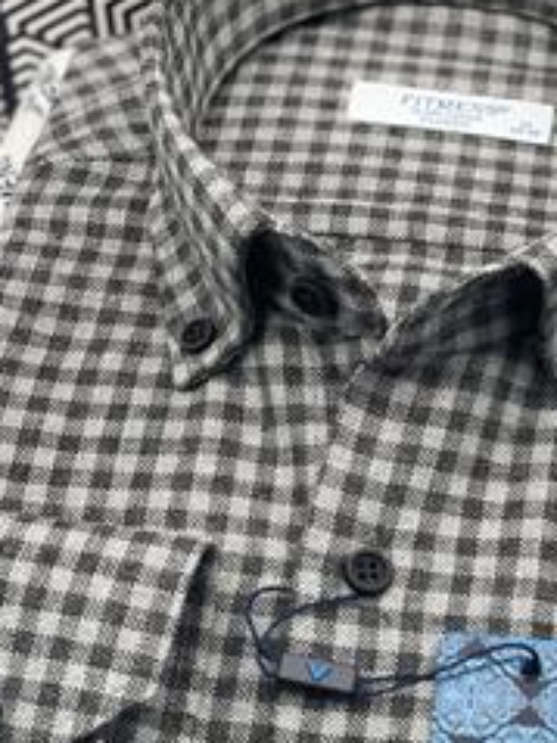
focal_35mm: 90
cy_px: 502
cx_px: 395
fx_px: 1933
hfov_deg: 16.3
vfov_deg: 21.7
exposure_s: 1/122
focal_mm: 6
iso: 50
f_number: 2
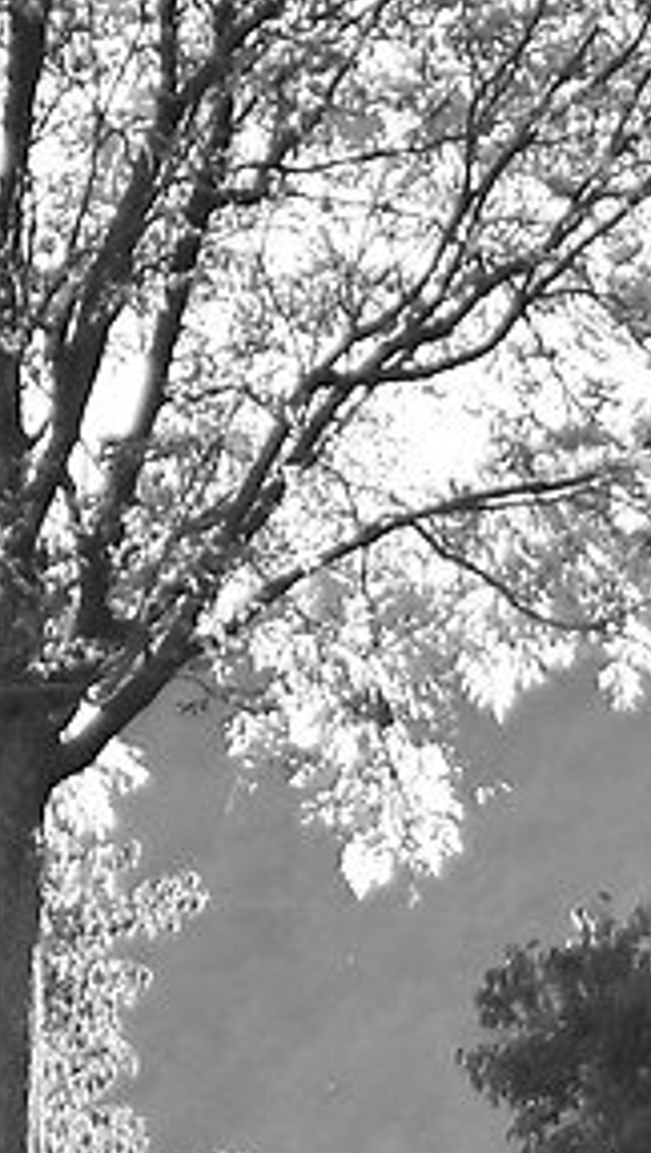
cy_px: -309
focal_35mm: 1116
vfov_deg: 1.9
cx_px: -2371
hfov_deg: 1.1
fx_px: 34169
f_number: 2.2
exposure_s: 1/1000
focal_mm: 85
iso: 100
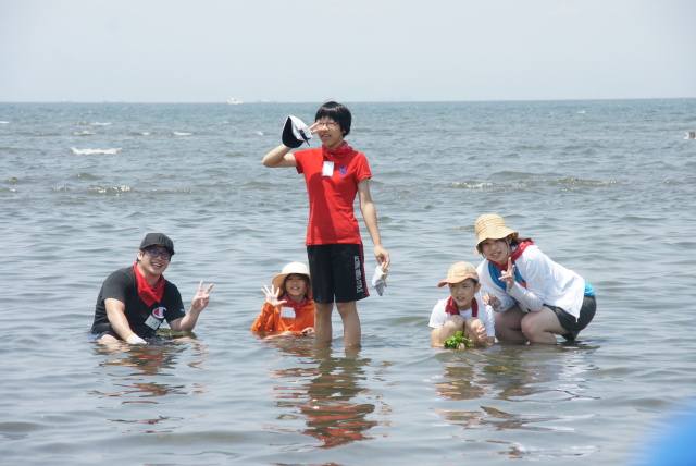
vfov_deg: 10.2
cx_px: 348
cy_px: 233
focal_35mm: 135
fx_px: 2612
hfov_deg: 15.2
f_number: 8
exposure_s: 1/400
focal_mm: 90
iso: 200
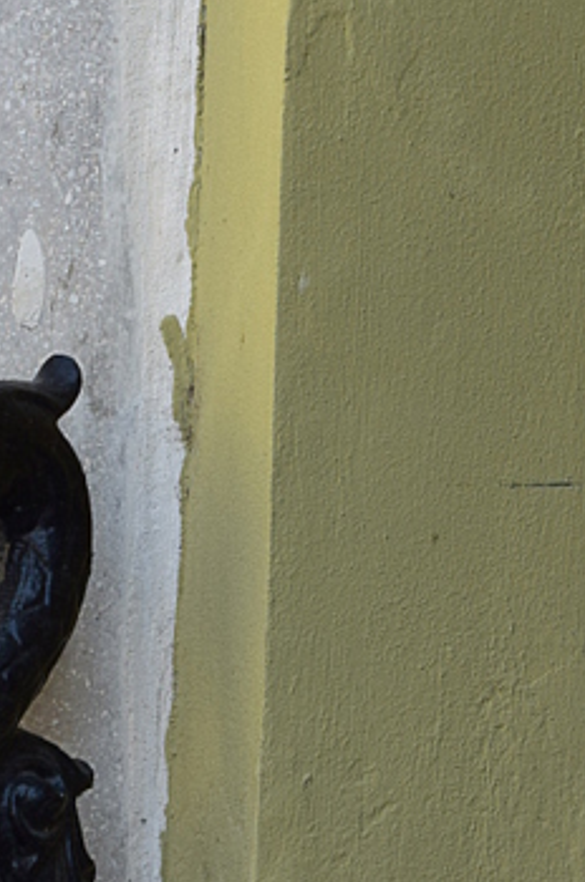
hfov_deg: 6.0
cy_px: 746
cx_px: 81
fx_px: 5530
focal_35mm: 226
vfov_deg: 9.1
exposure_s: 1/160
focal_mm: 66
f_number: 9
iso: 400
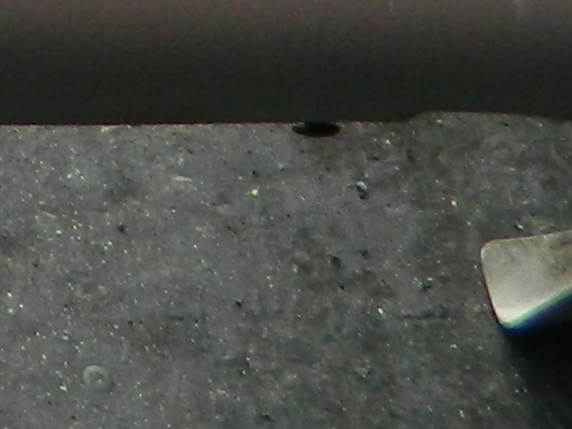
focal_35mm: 195
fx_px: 3221
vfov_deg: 6.4
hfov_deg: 8.8
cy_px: -1194
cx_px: -977
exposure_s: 1/320
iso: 80
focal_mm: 4.5
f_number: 3.1
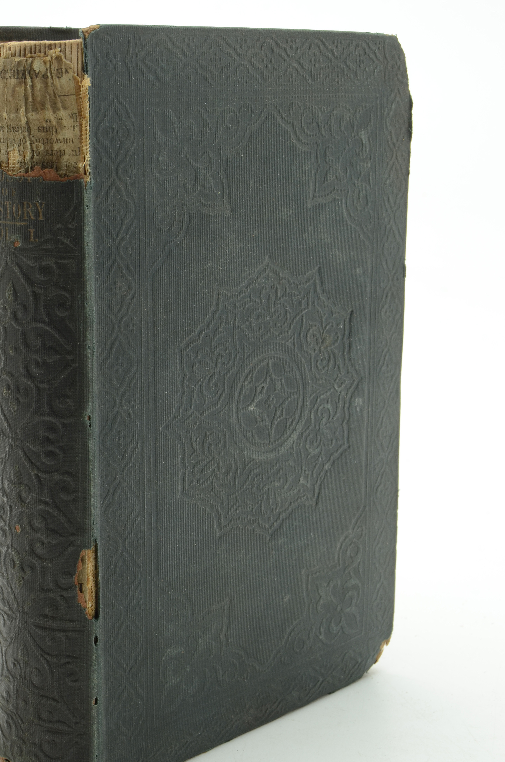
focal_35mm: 64
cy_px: 393
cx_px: 189
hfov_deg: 21.1
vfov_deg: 31.5
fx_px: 1353
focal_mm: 34
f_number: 11
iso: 200
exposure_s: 1/125
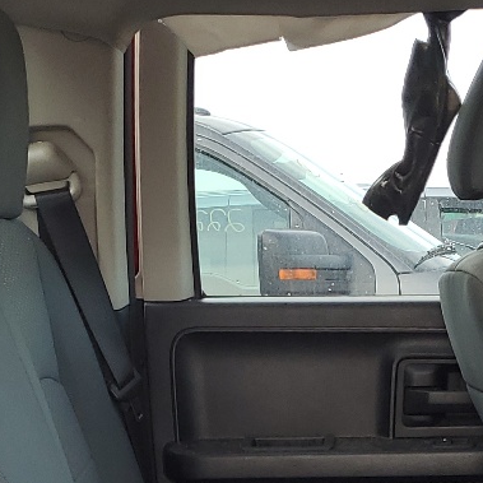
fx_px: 1531
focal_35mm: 97
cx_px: 292
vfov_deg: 16.8
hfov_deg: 17.9
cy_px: 645
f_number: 1.5
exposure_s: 1/127
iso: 50
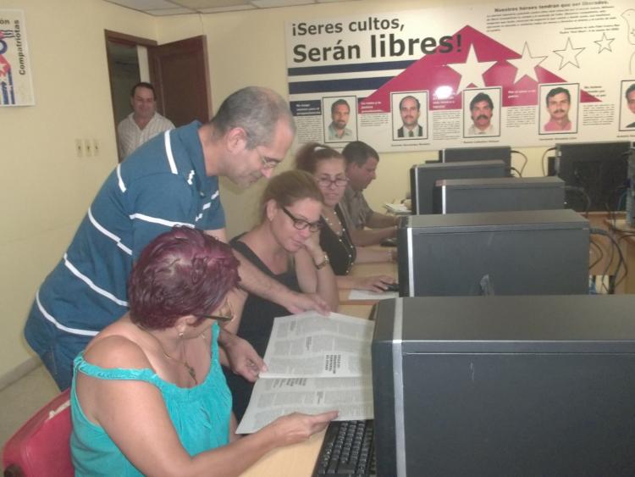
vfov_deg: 43.0
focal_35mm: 33
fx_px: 606
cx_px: 318
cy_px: 238
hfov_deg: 55.3
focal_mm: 5.9
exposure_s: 1/30
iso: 400
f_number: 3.3
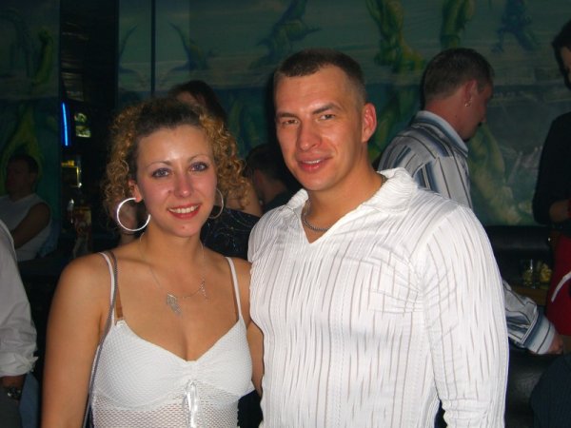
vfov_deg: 31.5
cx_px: 286
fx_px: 759
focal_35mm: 46
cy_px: 214
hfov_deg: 41.2
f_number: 3.1
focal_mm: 9.5
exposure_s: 1/60
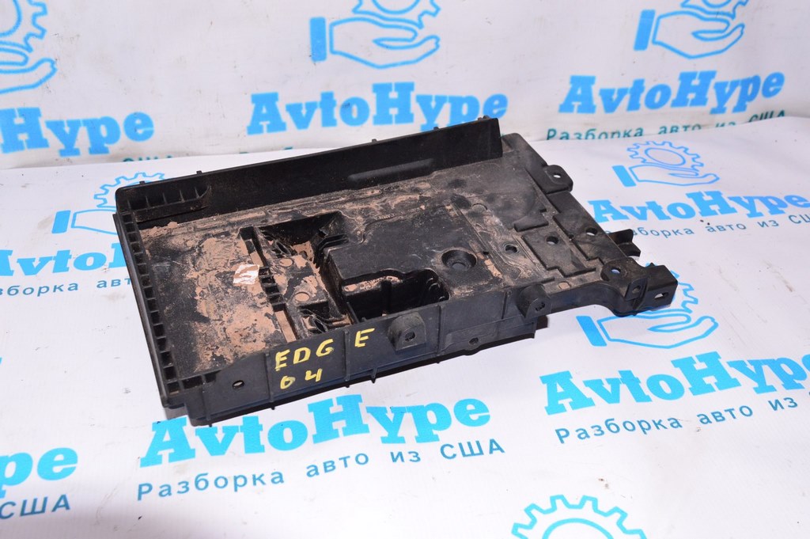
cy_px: 270
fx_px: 843
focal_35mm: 38
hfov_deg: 51.3
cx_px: 405
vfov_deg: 35.4
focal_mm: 25
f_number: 8
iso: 1600
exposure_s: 1/200
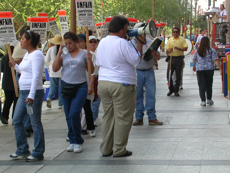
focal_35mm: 111
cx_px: 115
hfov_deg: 17.7
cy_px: 86
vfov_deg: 13.3
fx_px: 738
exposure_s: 1/146
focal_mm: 16.8
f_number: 4.8
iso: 100
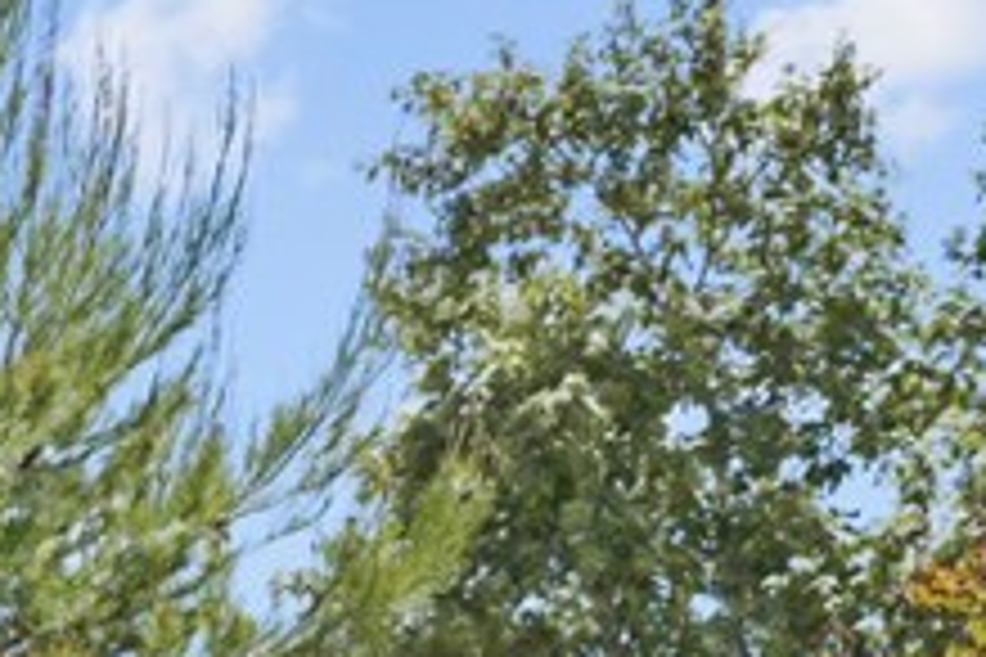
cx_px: -1085
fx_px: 4419
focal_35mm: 161
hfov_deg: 11.3
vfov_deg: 8.0
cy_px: 1456
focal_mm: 34.5
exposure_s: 1/125
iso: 100
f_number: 8
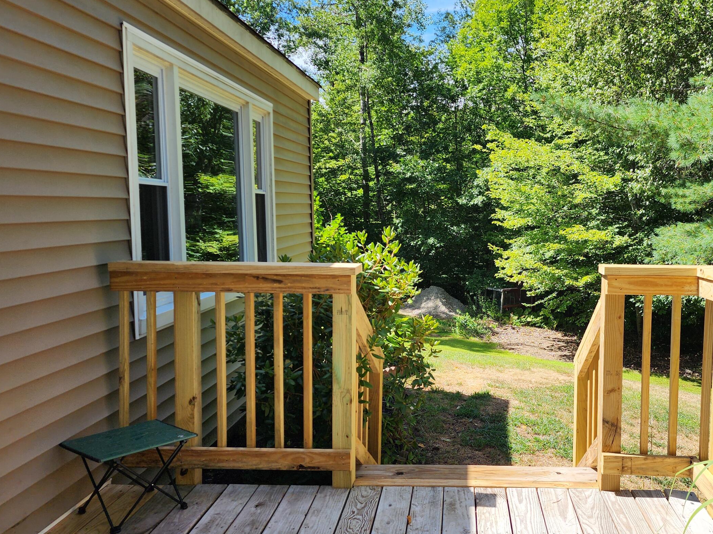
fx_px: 680
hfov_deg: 54.3
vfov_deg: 42.9
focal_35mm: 33
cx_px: 472
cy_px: 265
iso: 12
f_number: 1.8
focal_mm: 6.4
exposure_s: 1/641
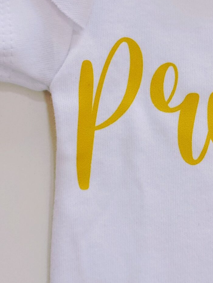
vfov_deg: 25.2
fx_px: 630
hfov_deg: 19.0
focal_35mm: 77
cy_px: 93
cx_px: 171
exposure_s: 1/50
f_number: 1.8
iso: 388
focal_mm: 4.27
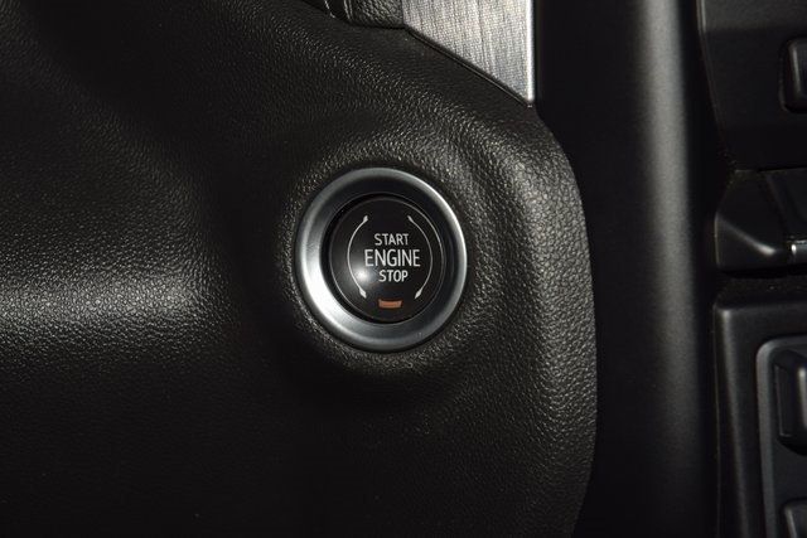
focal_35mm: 105
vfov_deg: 13.0
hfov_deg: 19.5
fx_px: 2354
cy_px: 269
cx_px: 404
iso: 100
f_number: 8
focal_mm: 70
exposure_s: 1/125
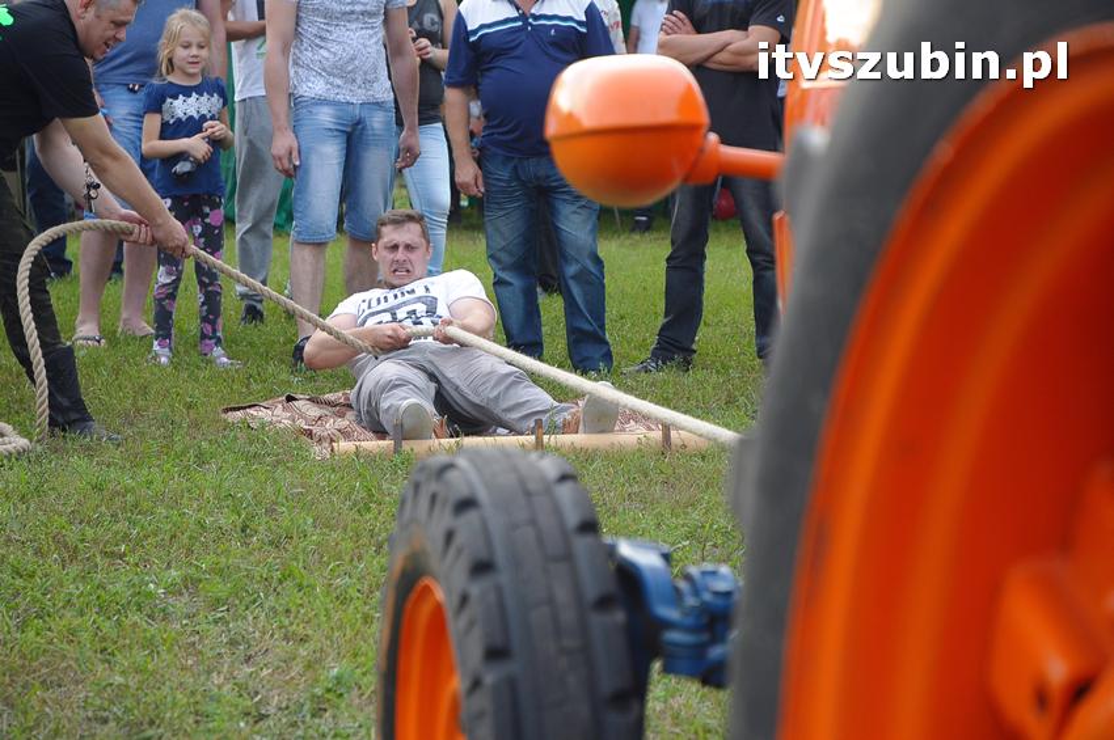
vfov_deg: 13.0
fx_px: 3246
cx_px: 557
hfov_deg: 19.5
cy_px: 370
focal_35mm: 105
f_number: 4.5
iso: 400
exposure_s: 1/200
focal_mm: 70
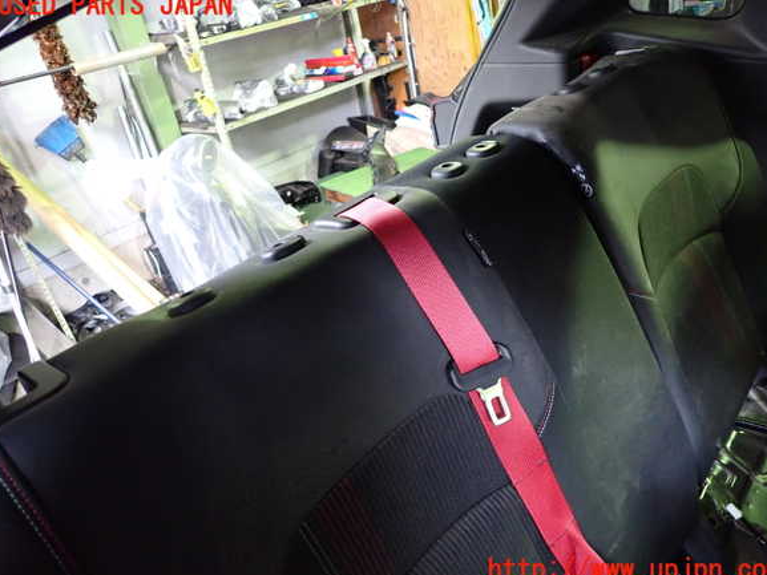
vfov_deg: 53.1
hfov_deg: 67.3
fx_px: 576
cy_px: 288
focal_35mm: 26
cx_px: 389
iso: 800
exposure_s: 1/25
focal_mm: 4.5
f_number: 2
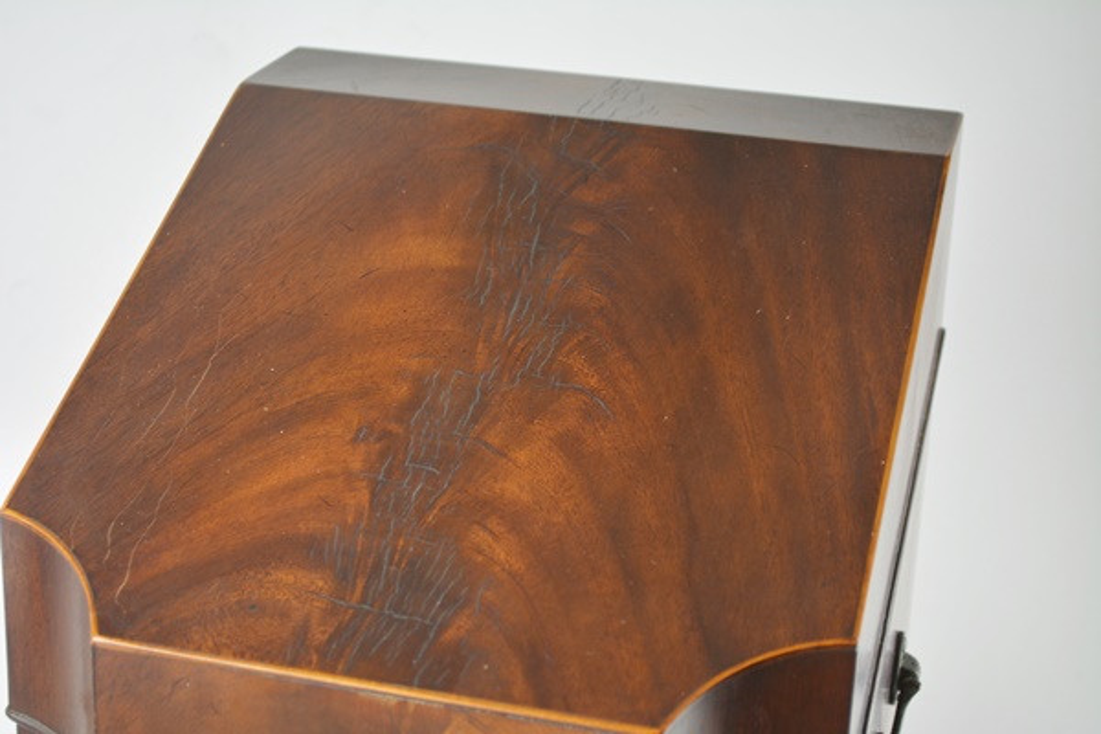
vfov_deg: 18.9
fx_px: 2202
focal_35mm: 72
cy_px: 367
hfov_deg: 28.1
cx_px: 550
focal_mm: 48
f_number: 5.6
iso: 400
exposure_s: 1/80
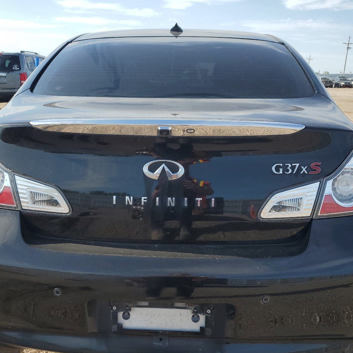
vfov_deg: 47.1
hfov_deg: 47.2
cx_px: 167
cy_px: 195
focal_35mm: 35
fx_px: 404
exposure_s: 1/2000
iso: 50
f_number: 1.5
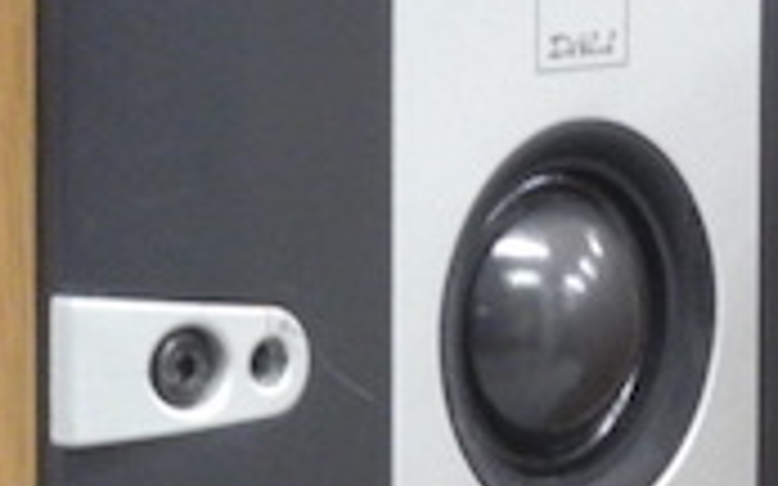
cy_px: 950
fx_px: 13078
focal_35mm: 617
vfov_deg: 2.1
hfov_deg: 3.4
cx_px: 756
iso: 400
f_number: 4.5
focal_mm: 22.5
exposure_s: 1/10.2
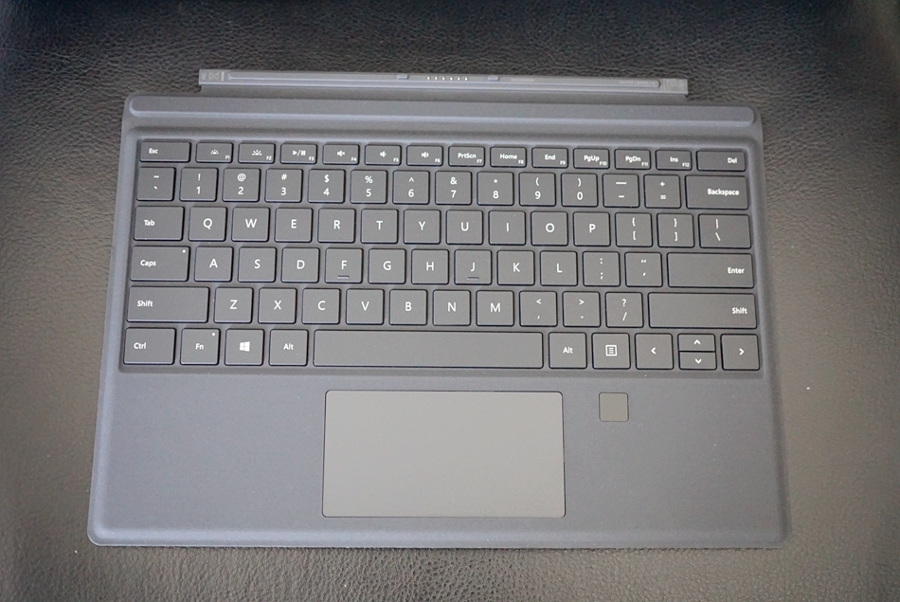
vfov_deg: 29.9
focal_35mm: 45
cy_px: 301
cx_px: 450
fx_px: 1126
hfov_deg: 43.6
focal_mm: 30
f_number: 5.6
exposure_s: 1/60
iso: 3200
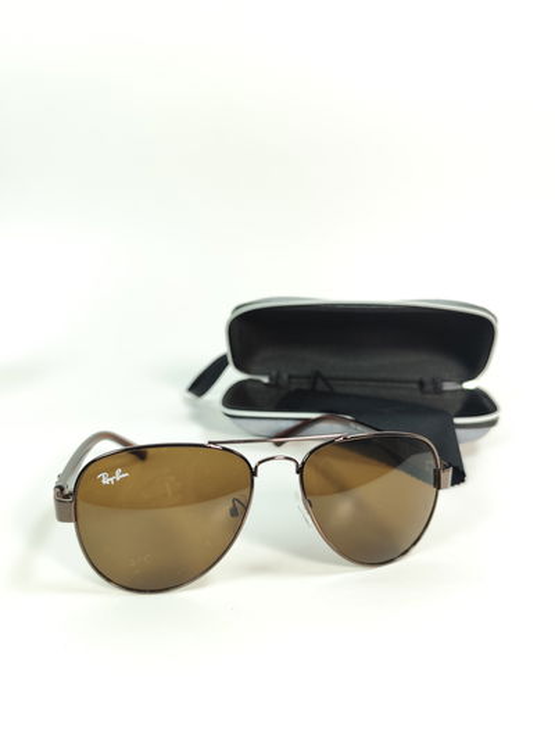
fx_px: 491
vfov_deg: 73.9
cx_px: 278
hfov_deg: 58.9
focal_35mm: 23
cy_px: 370
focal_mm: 6.19
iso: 320
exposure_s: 1/100
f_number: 1.65
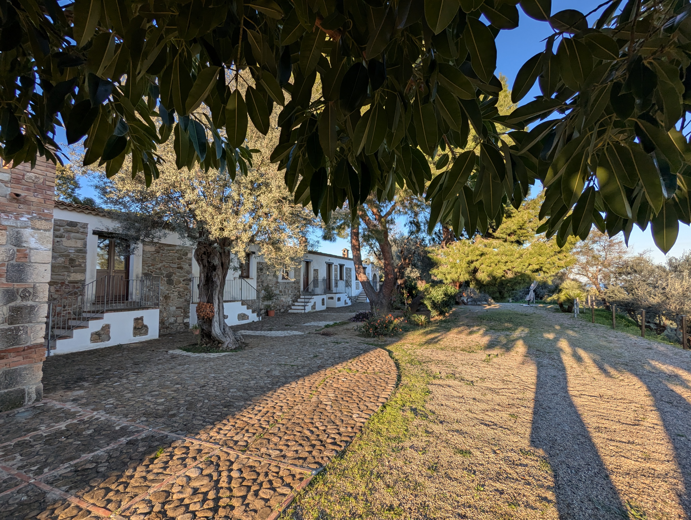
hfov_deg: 94.4
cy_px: 260
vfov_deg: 78.2
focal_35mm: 16
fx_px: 320
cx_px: 346
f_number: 2.2
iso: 45
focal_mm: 2.35
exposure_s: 1/498
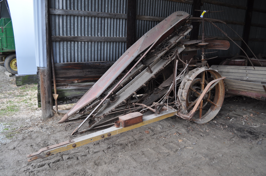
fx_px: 244
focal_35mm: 33
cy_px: 88
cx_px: 133
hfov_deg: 57.3
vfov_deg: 39.9
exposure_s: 1/80
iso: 400
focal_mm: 22
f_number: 4.5
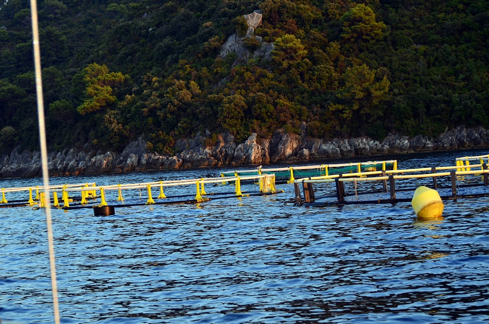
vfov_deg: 13.0
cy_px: 162
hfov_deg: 19.5
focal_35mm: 105
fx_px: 1423
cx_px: 244
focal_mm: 70
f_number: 4.5
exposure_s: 1/250
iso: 220
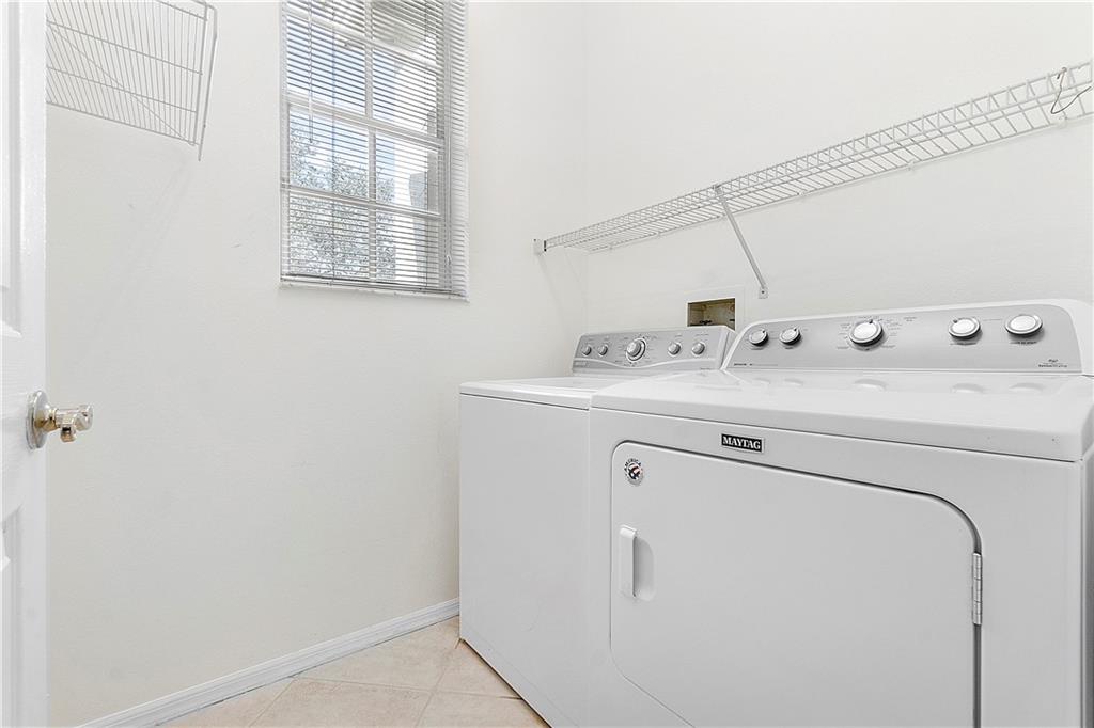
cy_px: 364
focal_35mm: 15
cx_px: 547
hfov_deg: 100.4
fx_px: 456
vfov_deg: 77.3
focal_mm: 10
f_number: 10
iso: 250
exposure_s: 1/30
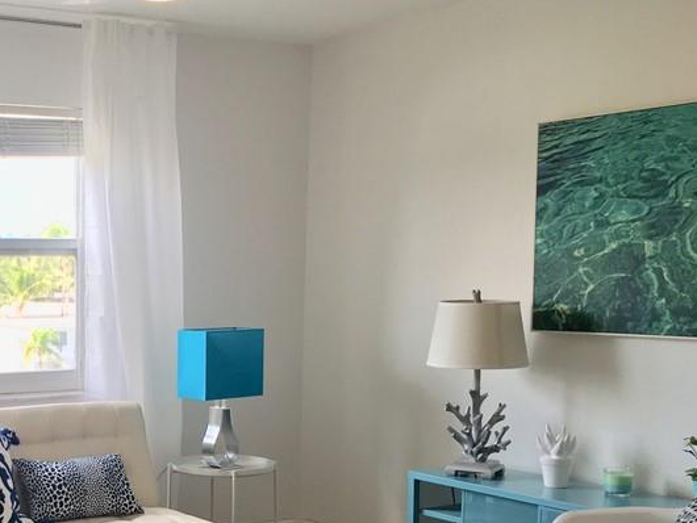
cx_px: 41
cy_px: 411
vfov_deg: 25.7
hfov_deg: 32.3
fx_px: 1128
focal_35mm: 56
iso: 32
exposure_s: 1/120
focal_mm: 4.15
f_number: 2.2
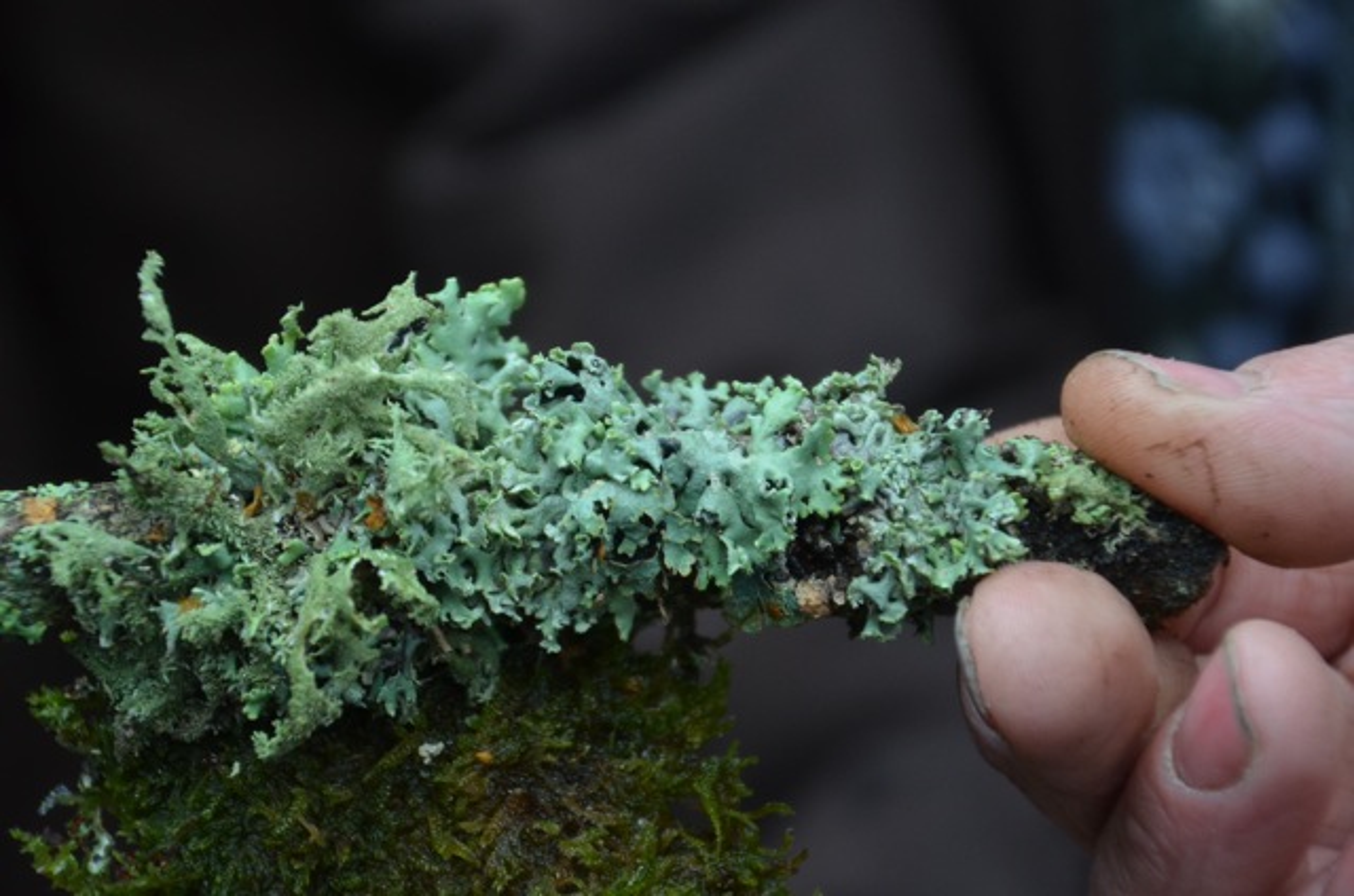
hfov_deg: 14.9
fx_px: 5180
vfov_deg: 9.9
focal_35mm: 138
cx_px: 677
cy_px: 448
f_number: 5.6
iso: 720
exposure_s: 1/125
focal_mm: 92
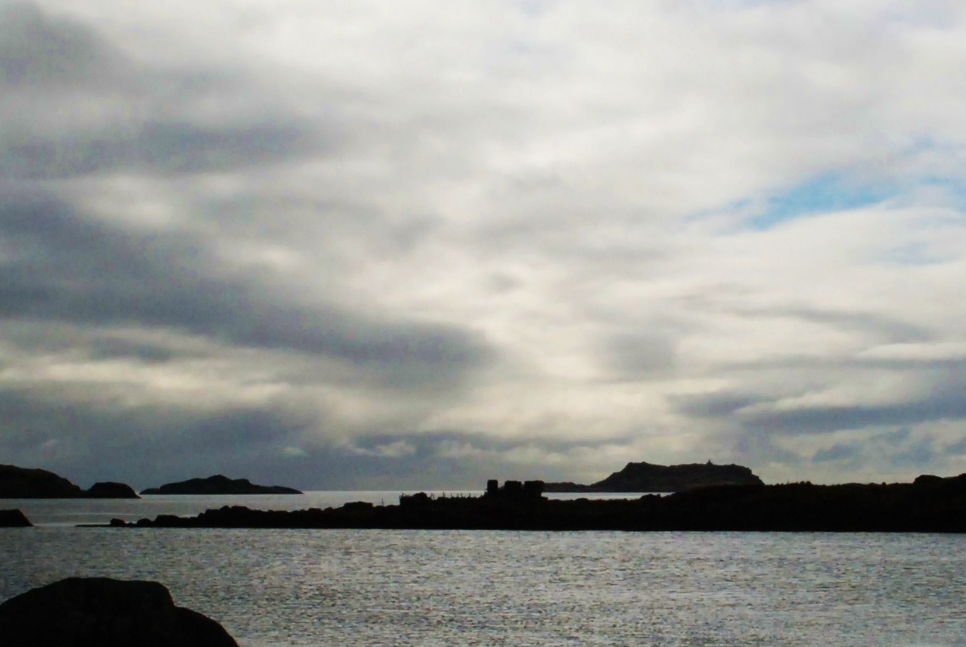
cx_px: 656
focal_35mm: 110
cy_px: 365
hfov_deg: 18.5
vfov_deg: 12.5
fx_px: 2955
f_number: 11
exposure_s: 1/4000
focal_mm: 26
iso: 800
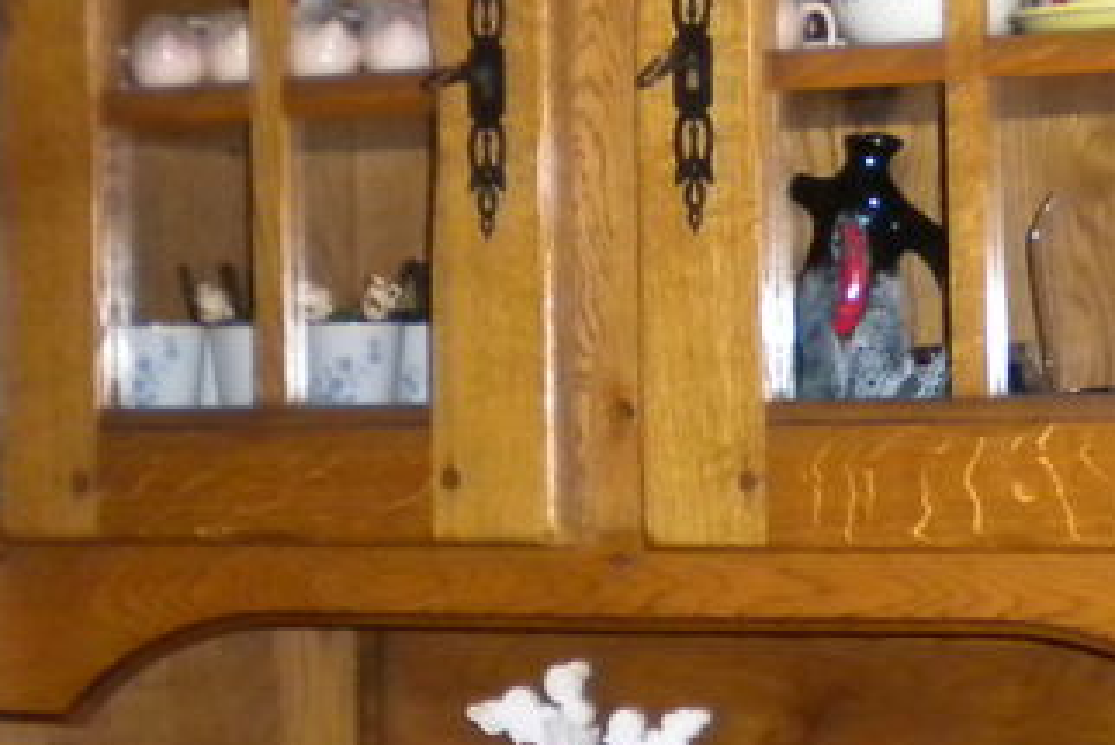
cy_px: 156
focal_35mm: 113
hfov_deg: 17.8
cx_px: 983
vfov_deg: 12.1
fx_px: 3501
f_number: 3.1
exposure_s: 1/30
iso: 400
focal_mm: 6.3
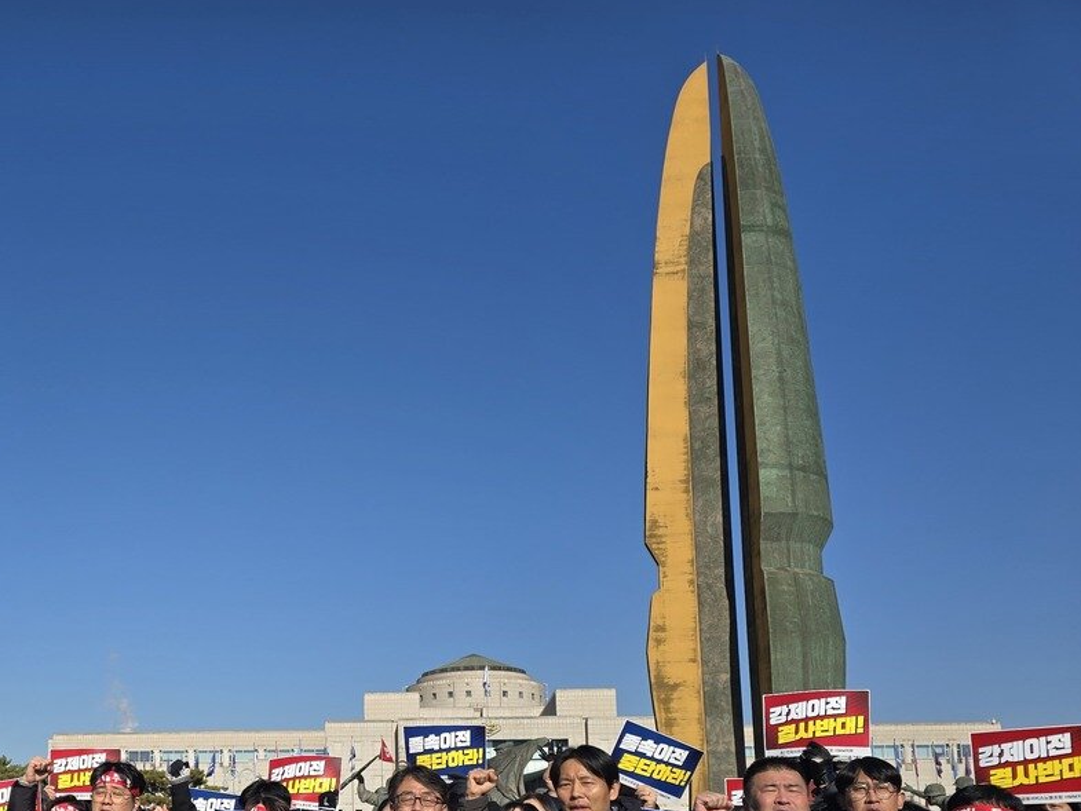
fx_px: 1281
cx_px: 149
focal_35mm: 41
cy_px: 708
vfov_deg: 33.5
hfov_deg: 42.7
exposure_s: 1/1314
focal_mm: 6.3
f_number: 1.7
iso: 12
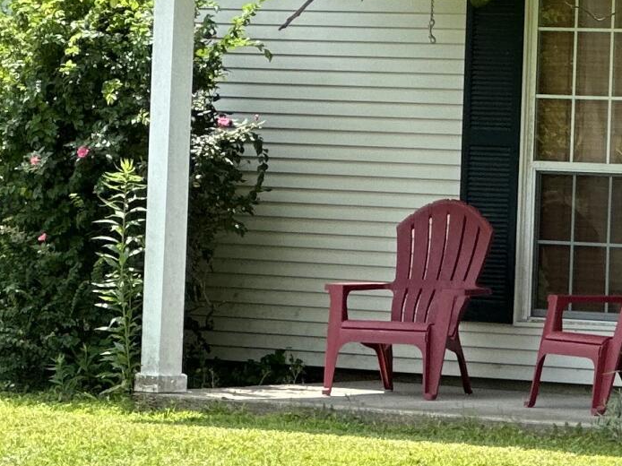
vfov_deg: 4.5
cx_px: 740
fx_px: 5981
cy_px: -47
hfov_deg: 5.9
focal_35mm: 333
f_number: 2.8
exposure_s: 1/184
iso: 25
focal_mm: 9
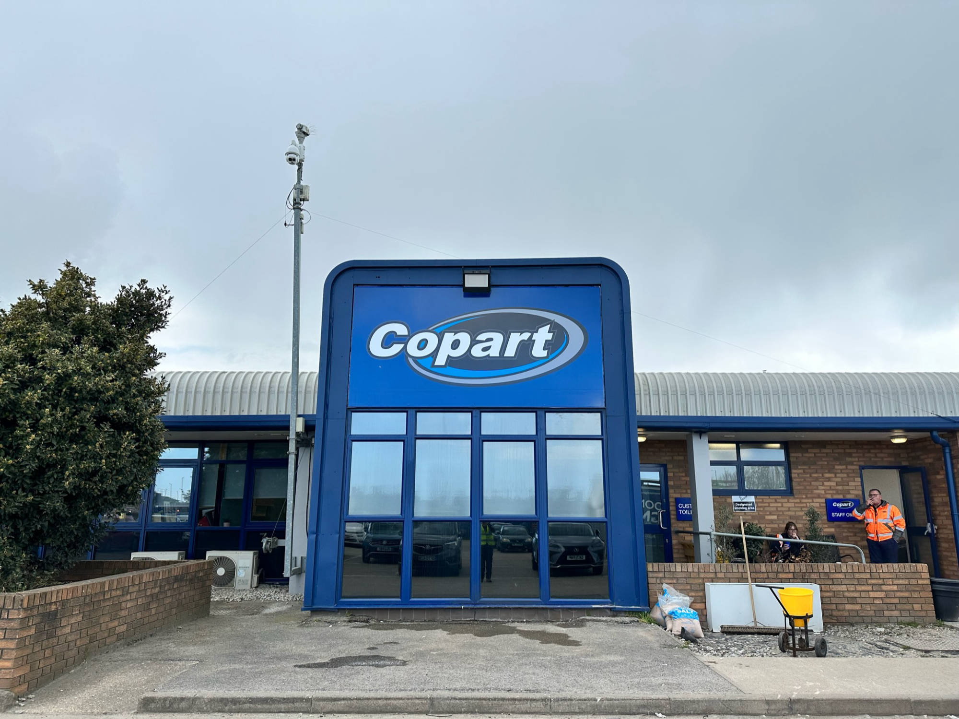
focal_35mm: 24
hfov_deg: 71.6
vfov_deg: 56.8
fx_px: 665
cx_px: 480
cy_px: 360
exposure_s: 1/1613
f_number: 1.78
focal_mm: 6.86
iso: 80
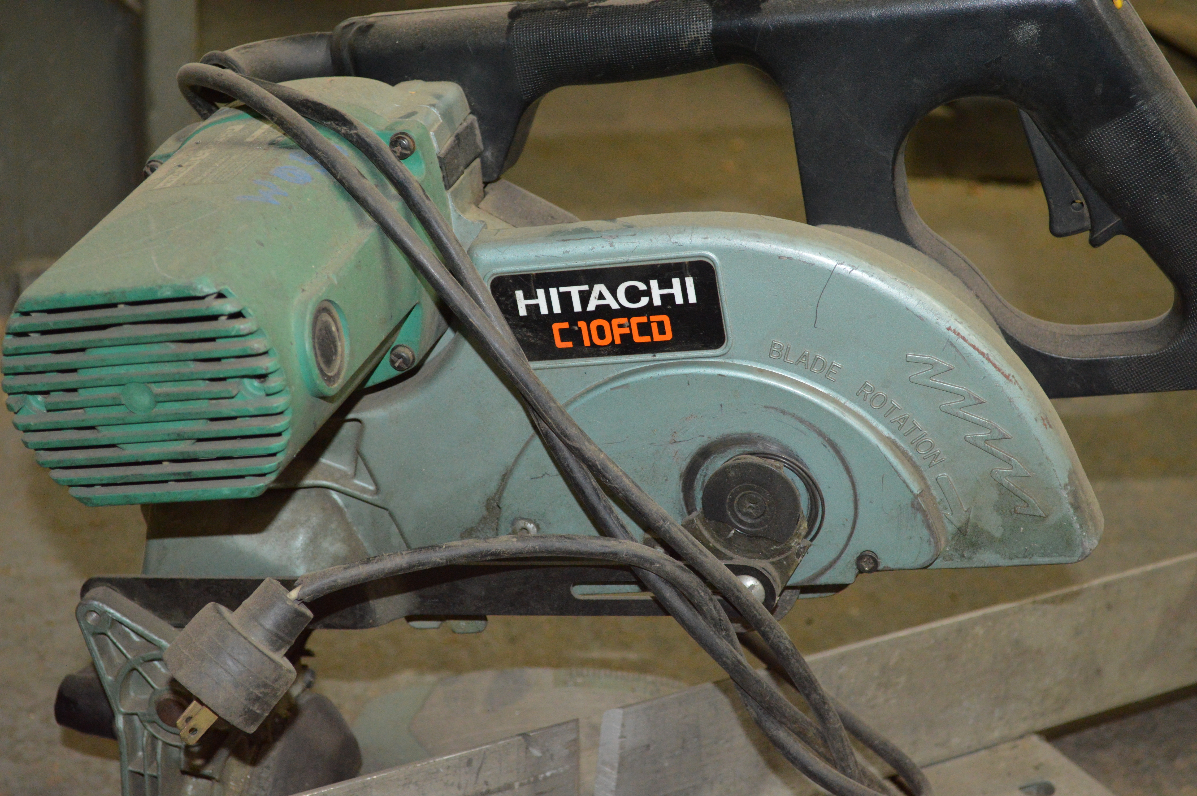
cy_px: 398
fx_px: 2242
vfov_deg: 20.1
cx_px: 598
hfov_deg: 29.9
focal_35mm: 68
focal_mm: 45
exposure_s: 1/30
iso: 2000
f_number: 5.3
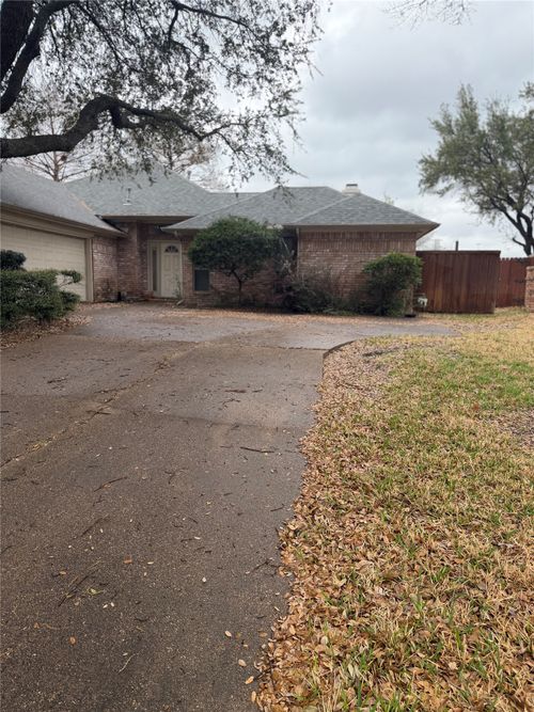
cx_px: 267
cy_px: 356
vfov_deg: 71.6
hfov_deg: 56.8
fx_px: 494
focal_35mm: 24
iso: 100
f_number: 1.78
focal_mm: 6.76
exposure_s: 1/967
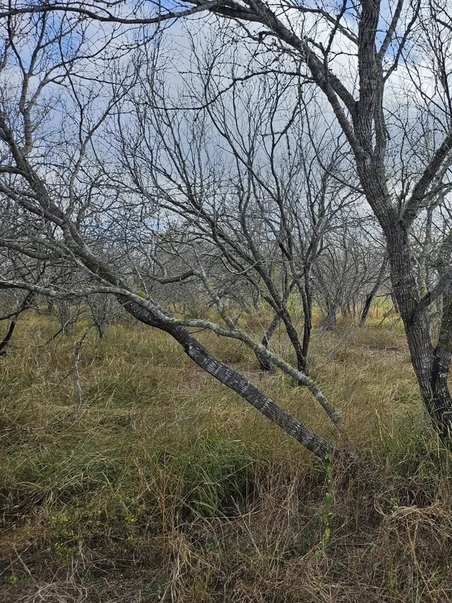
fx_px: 574
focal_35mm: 33
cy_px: 301
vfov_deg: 55.3
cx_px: 400
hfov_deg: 40.0
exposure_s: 1/3871
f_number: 1.8
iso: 50
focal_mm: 5
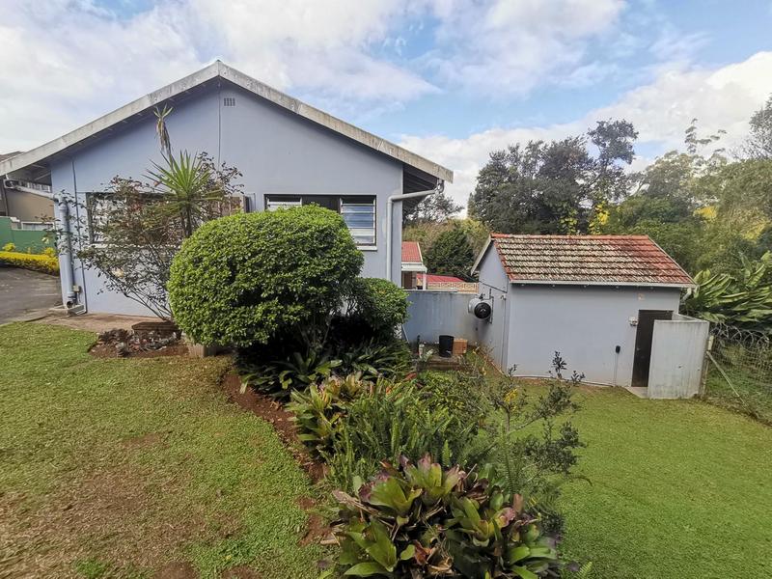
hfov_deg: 91.0
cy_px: 290
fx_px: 379
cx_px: 386
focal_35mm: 17
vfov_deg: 74.7
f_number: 2.4
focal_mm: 1.78
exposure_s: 1/992
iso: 50
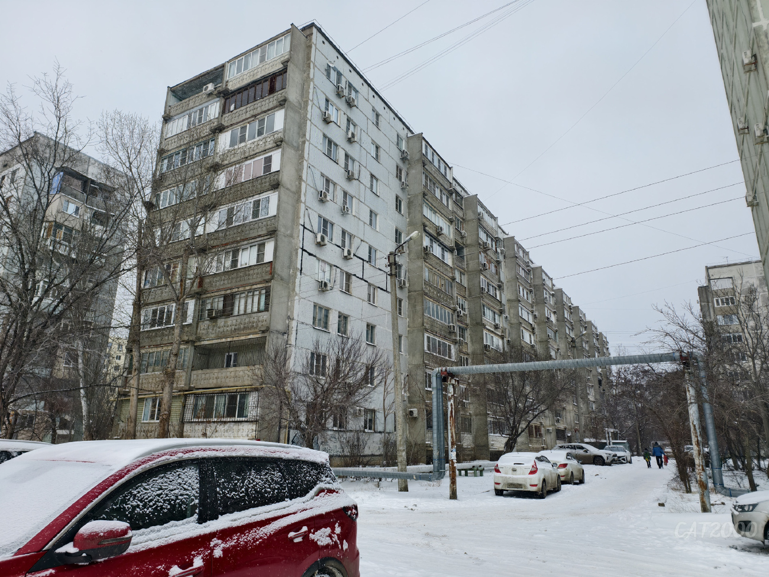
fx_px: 511
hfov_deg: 73.9
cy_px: 288
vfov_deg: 58.9
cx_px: 384
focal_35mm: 23
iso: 72
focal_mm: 6.54
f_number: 1.57
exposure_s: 1/324
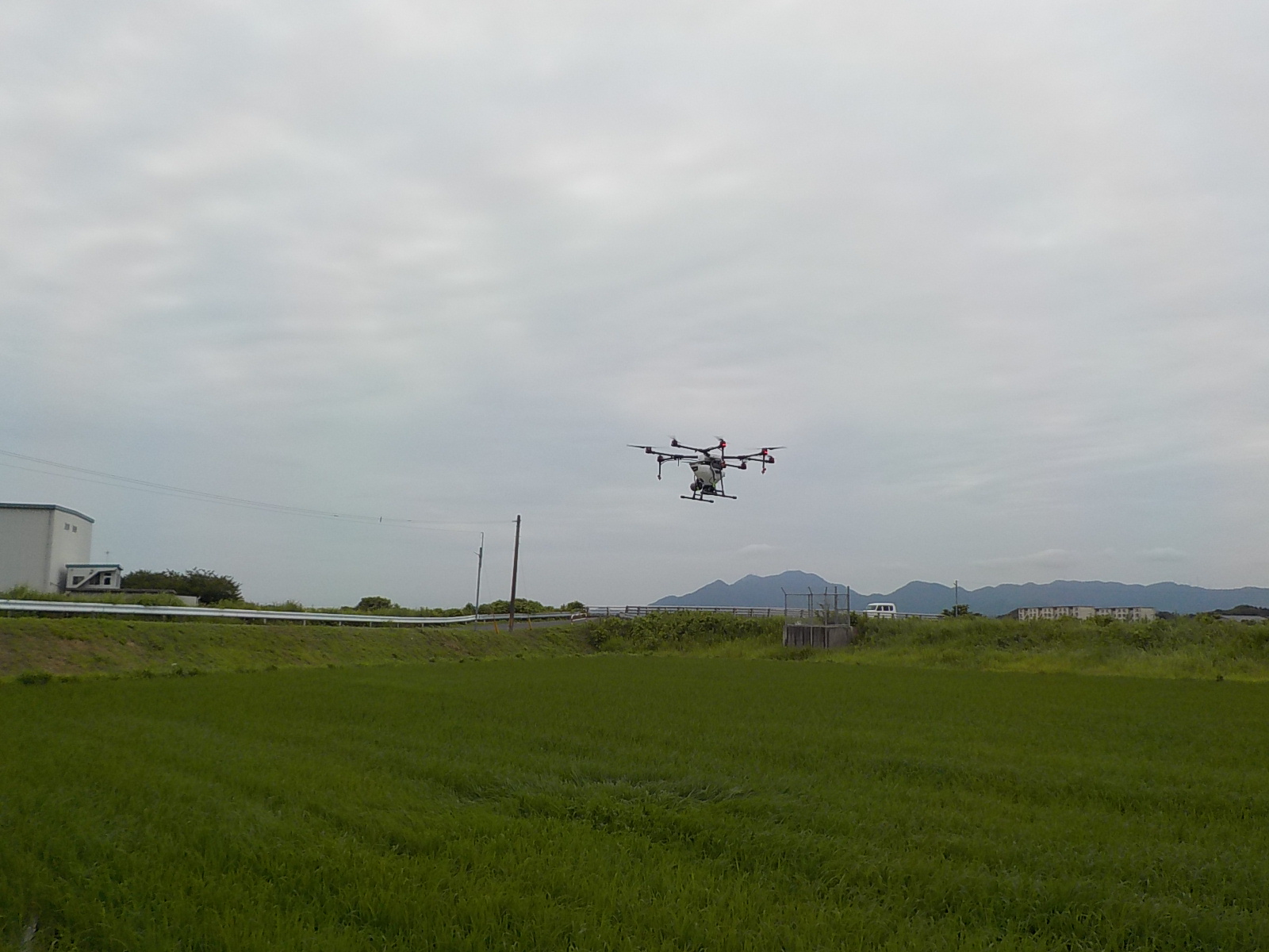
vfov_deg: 46.8
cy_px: 476
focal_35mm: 30
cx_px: 634
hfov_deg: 60.0
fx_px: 1100
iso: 125
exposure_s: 1/640
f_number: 6.6
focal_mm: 4.1
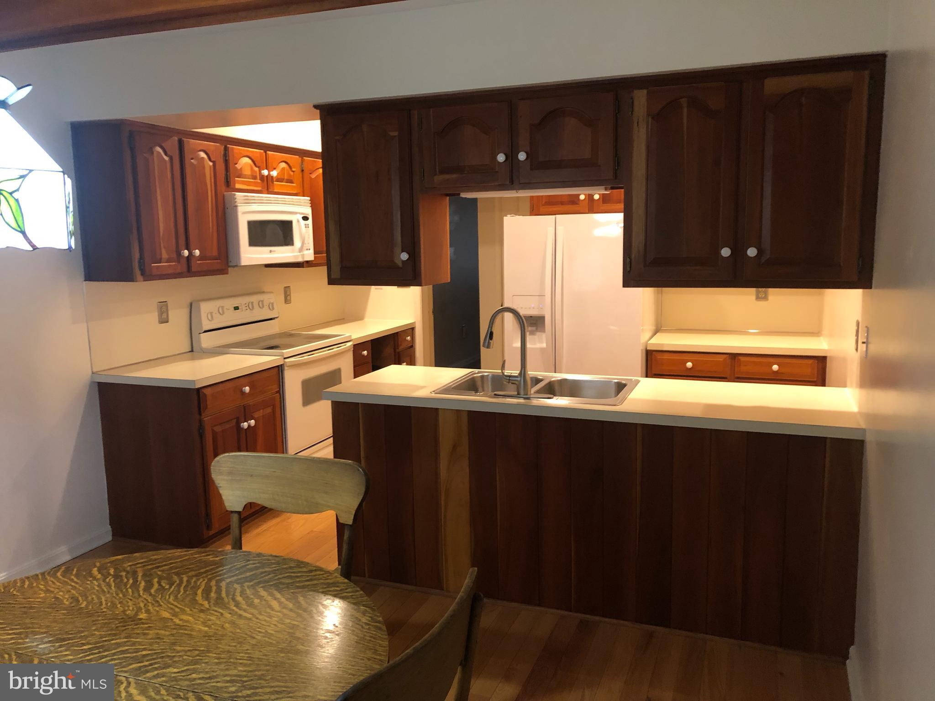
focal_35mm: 28
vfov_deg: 49.7
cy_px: 350
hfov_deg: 63.4
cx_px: 468
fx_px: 756
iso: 80
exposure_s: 1/15
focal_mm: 4
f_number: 1.8
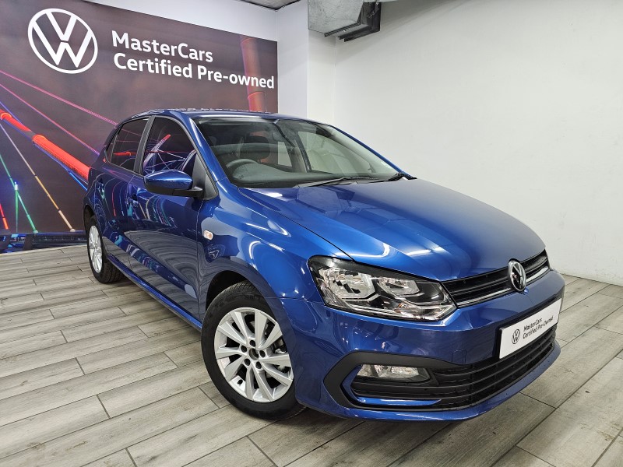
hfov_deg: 73.9
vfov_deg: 58.9
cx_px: 312
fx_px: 414
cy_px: 234
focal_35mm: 23
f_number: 1.7
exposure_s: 1/100
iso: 400
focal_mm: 6.3
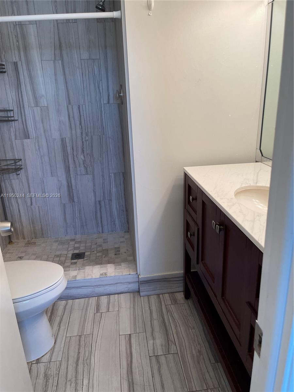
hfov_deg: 53.1
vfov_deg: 67.3
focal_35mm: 26
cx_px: 147
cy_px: 196
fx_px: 294
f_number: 1.6
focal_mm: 5.1
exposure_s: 1/120
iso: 125
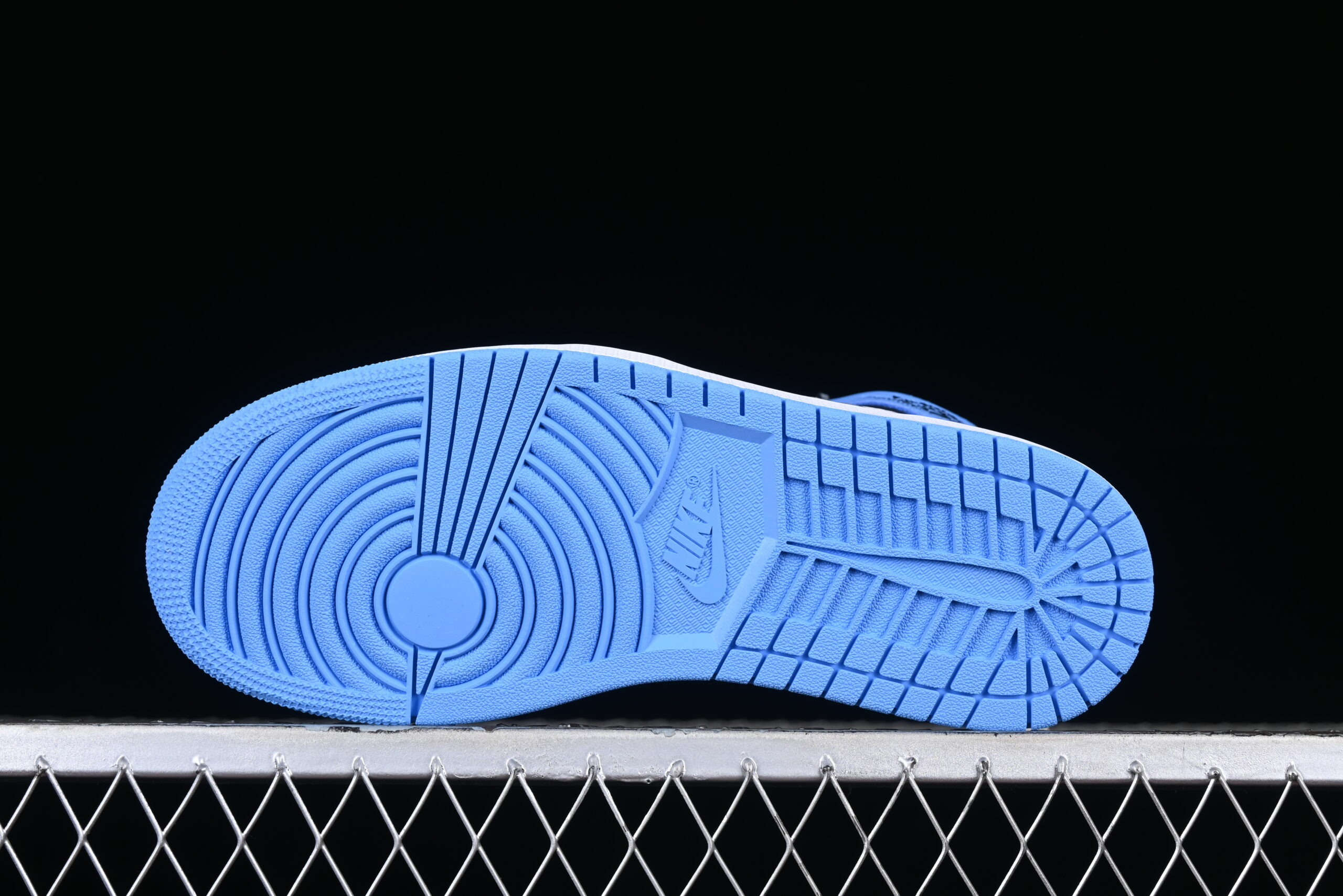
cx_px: 672
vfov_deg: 18.2
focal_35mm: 75
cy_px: 448
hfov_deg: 27.0
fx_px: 2798
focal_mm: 50
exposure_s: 1/80
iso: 160
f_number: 8
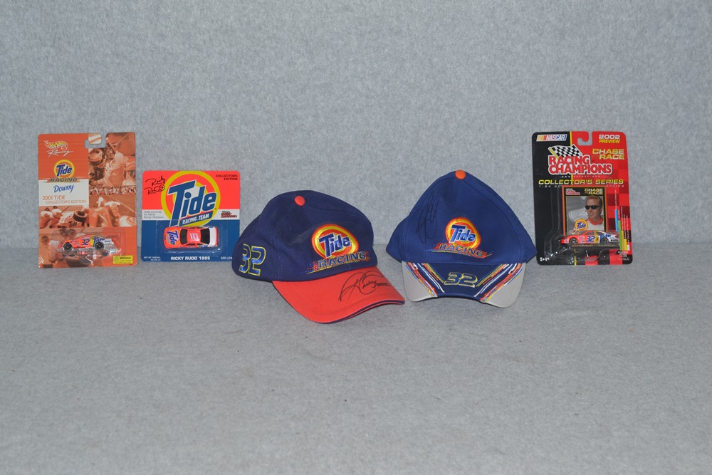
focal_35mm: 60
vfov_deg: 22.6
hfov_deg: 33.4
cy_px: 238
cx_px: 356
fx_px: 1187
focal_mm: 40
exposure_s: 1/60
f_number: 8
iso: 110
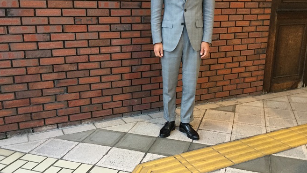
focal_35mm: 36
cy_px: 83
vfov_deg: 32.8
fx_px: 293
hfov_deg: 55.3
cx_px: 147
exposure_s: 1/30
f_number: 2.4
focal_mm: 3.3
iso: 100
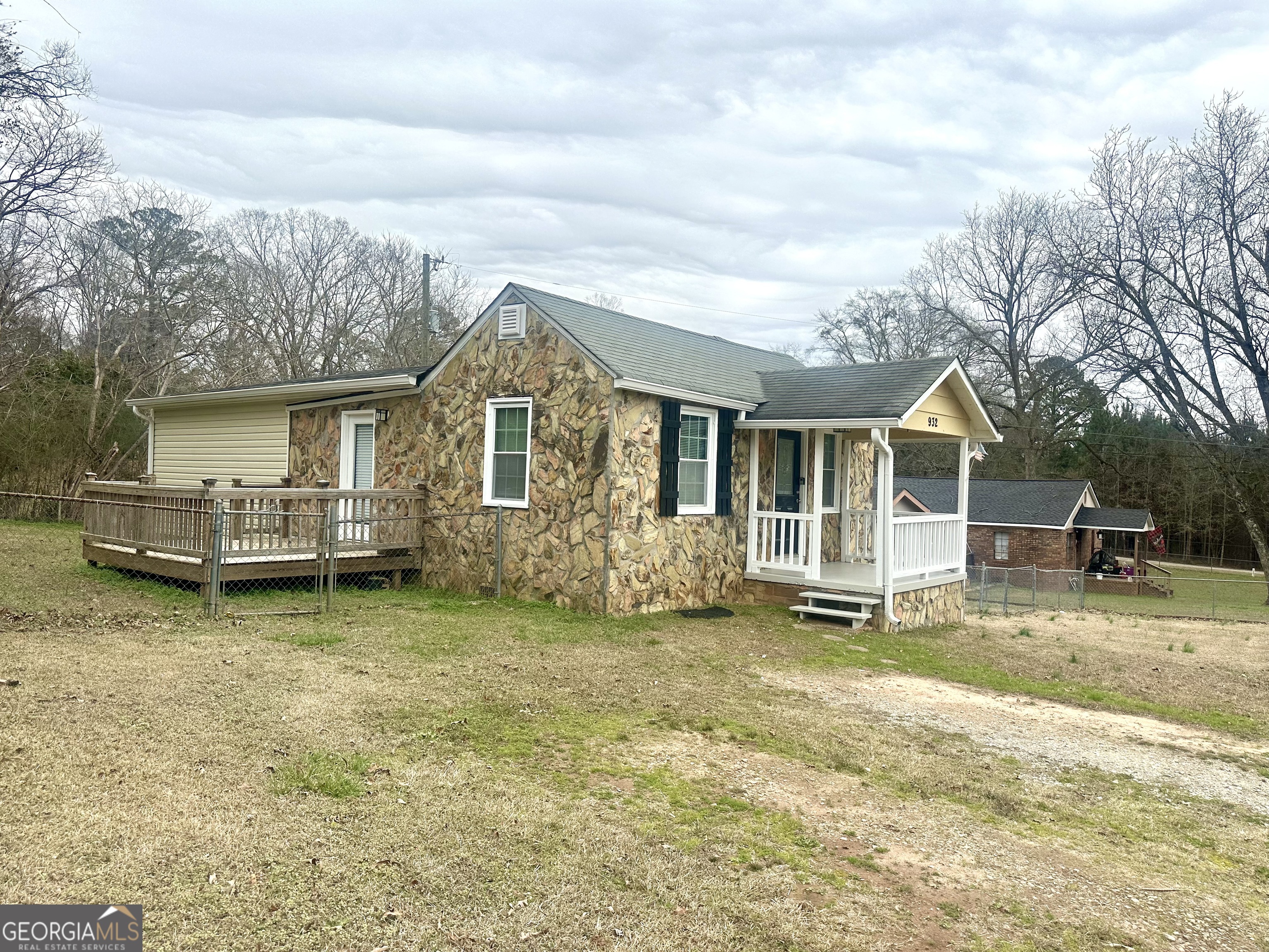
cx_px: 634
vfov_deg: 56.8
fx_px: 880
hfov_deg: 71.6
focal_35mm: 24
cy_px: 476
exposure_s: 1/3356
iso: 80
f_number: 1.78
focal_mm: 6.86
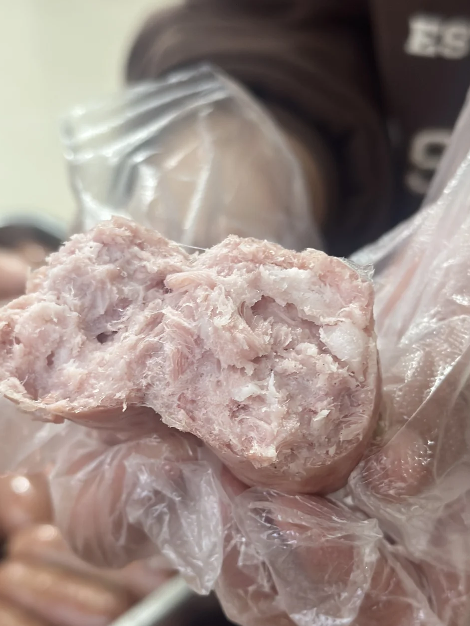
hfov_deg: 26.6
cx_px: 218
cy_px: 346
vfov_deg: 34.9
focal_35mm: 55
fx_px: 996
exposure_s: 1/40
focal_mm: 6.86
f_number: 1.78
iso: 400
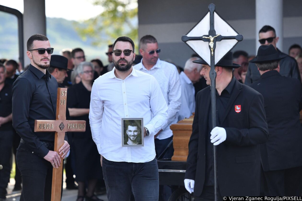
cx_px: 151
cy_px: 100
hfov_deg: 12.5
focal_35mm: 165
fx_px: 1384
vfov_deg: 8.3
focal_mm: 165
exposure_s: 1/1250
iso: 400
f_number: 5
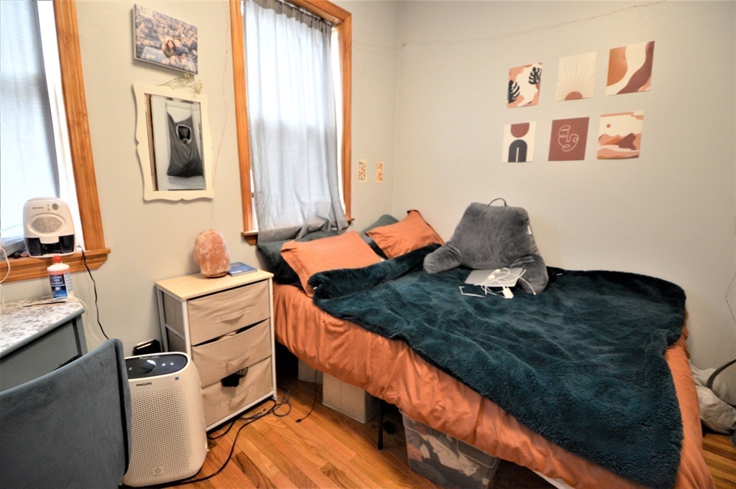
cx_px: 368
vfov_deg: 77.2
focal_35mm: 15
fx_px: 306
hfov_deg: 100.4
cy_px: 244
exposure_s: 1/15
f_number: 3.5
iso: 1600
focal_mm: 10
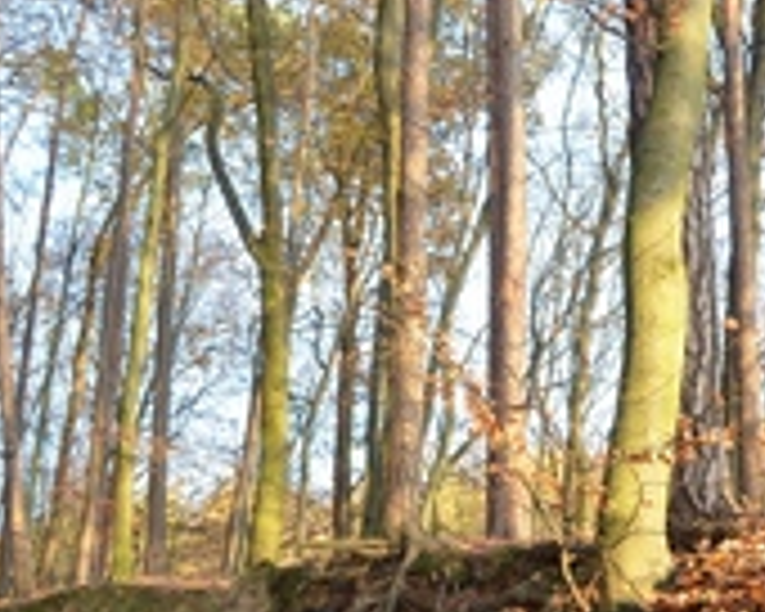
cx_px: 504
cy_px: 585
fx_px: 1517
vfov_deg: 22.1
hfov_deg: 28.1
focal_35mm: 67
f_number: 5
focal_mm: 18
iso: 400
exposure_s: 1/100
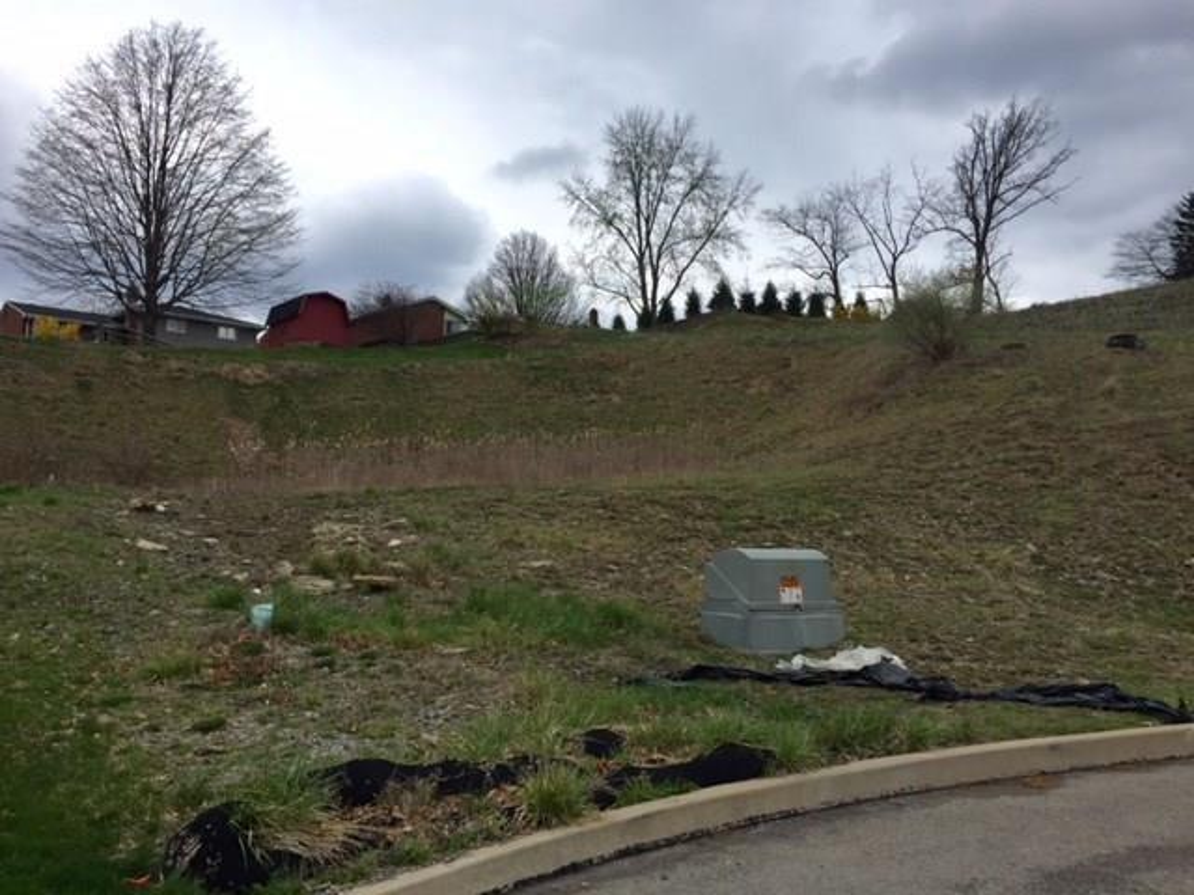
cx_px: 597
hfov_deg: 61.7
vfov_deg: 48.2
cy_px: 448
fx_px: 1000
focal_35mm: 29
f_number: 2.2
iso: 32
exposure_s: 1/1276
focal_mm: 4.15
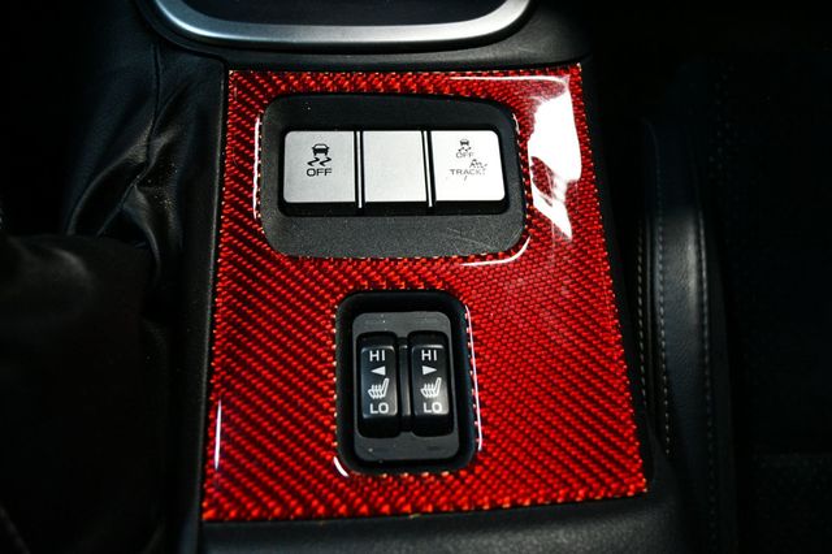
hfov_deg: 57.2
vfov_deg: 39.9
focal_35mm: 33
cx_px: 416
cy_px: 277
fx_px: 762
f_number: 3.8
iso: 3200
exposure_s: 1/80
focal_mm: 22
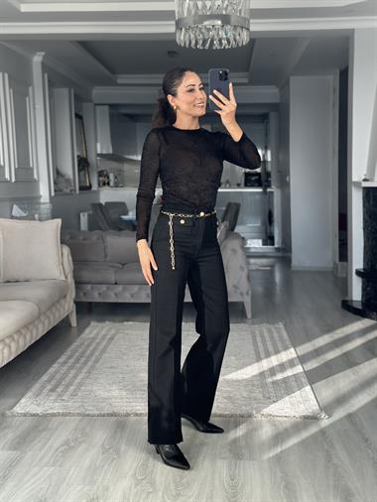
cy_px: 251
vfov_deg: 39.6
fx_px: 696
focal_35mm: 48
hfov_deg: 30.3
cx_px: 188
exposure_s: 1/196
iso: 80
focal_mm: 6.86
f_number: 1.78
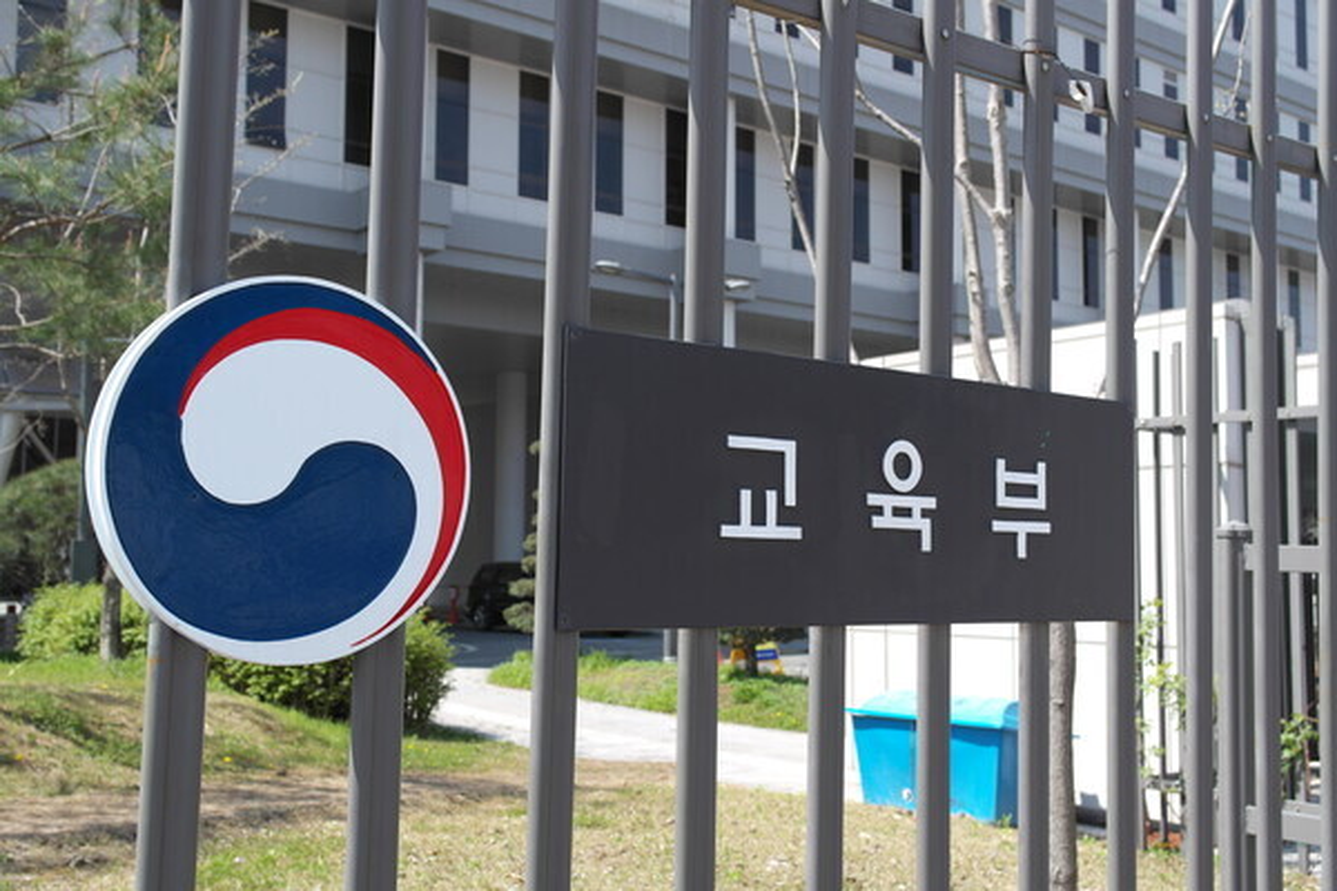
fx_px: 1337
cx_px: 668
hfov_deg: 53.1
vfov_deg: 36.9
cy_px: 446
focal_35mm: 36
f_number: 5.6
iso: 100
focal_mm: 24
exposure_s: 1/200
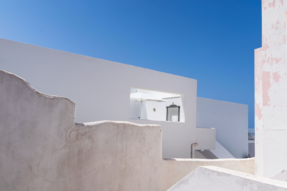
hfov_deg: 67.4
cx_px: 144
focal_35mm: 27
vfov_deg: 47.9
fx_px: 215
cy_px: 96
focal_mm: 18
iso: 100
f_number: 10
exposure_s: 1/400
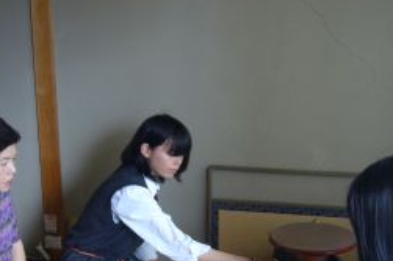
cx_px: 174
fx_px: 633
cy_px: 192
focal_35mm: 58
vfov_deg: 23.1
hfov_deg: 34.5
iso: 100
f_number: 2.8
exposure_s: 1/50
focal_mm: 5.8
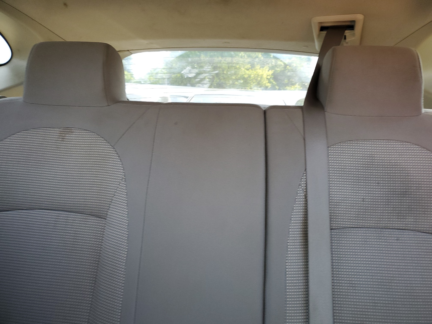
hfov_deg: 67.3
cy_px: 162
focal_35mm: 26
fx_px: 324
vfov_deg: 53.1
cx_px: 216
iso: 93
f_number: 1.5
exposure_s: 1/120
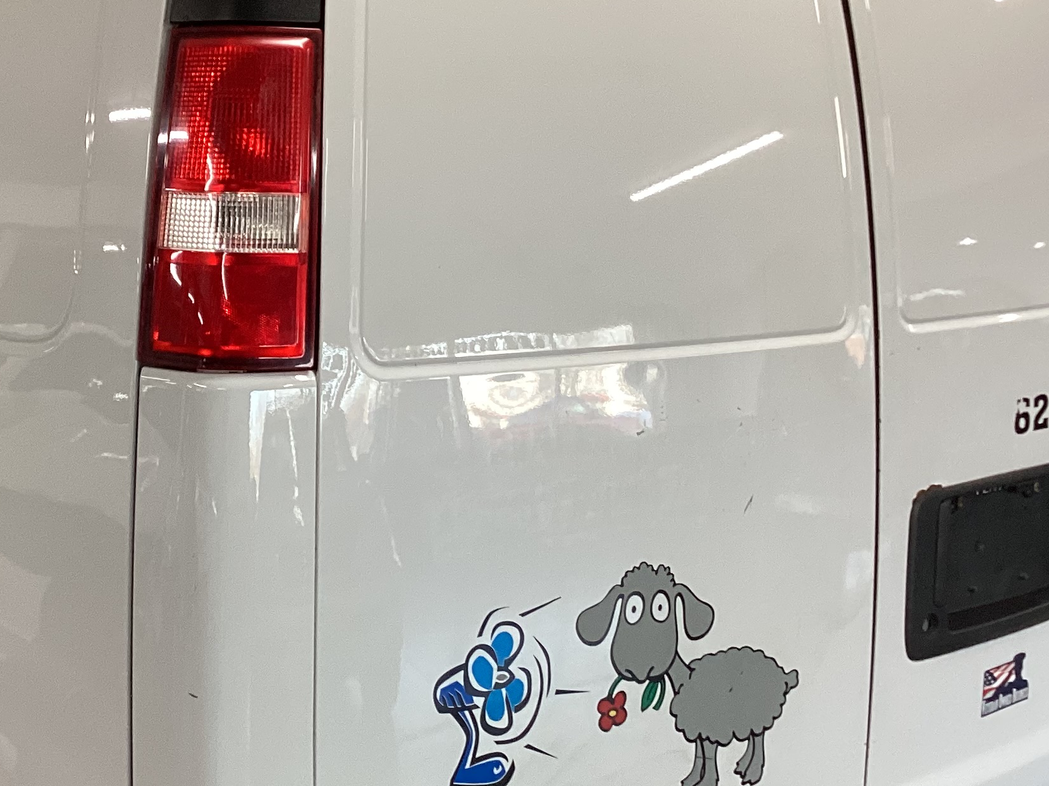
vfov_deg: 24.0
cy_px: 447
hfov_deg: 31.2
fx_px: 1848
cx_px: 274
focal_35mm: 61
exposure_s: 1/60
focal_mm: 3.3
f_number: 2.4
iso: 100
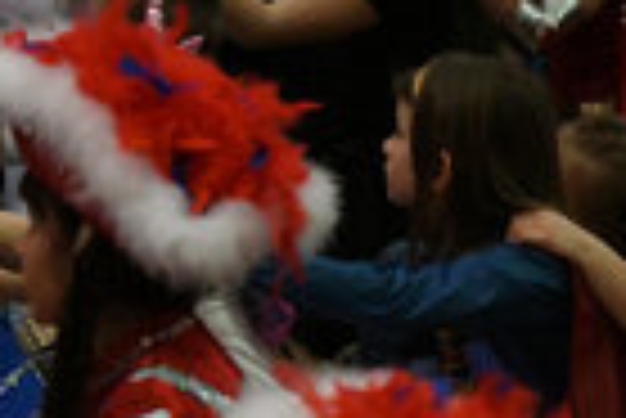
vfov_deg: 4.5
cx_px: 567
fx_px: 5274
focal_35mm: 303
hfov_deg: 6.8
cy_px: 164
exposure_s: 1/500
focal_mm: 70
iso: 16000
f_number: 3.2
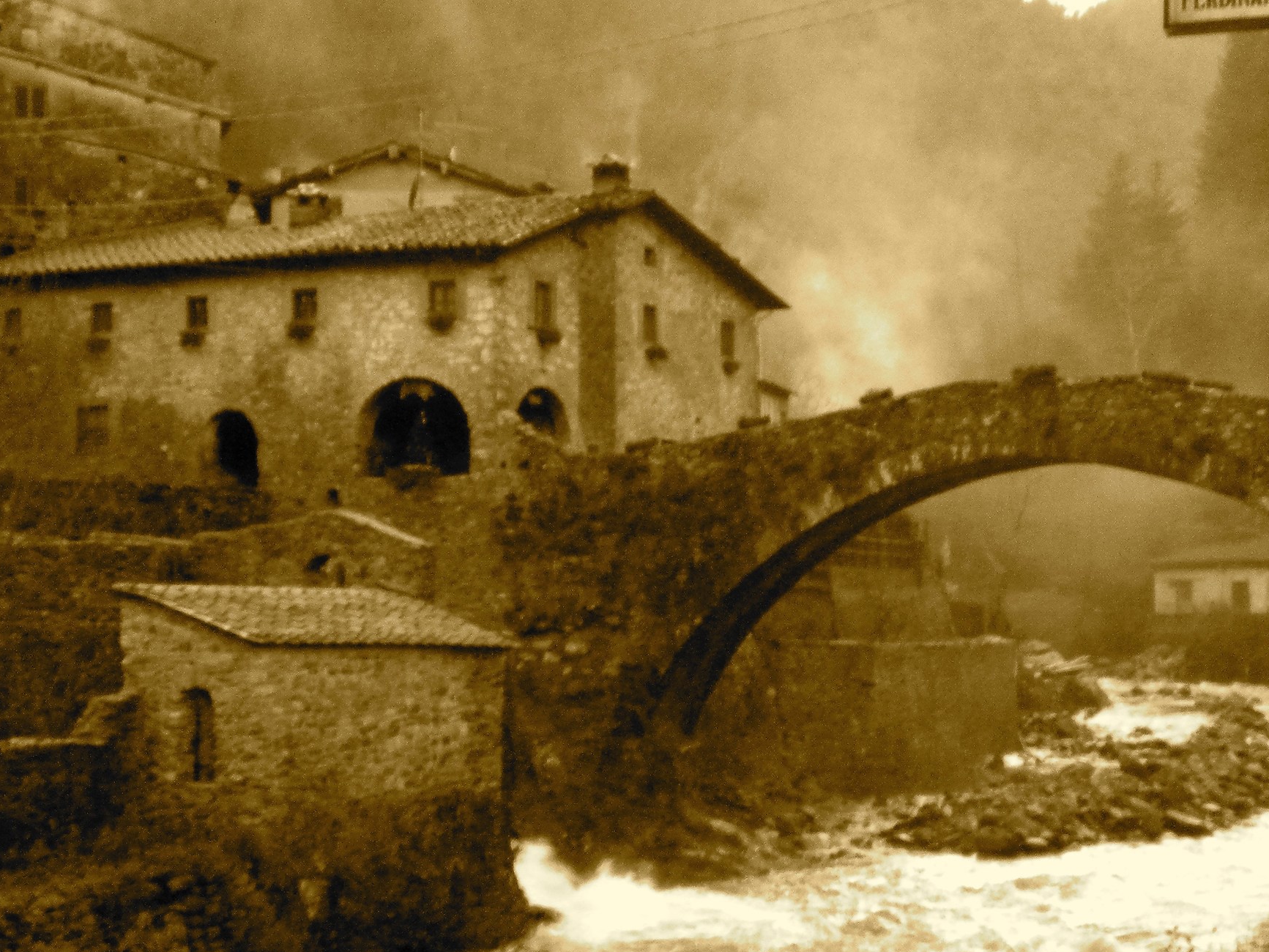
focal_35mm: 72
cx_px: 702
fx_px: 2640
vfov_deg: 20.4
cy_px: 542
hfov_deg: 27.0
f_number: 3.9
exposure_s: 1/30
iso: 714
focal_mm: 9.3
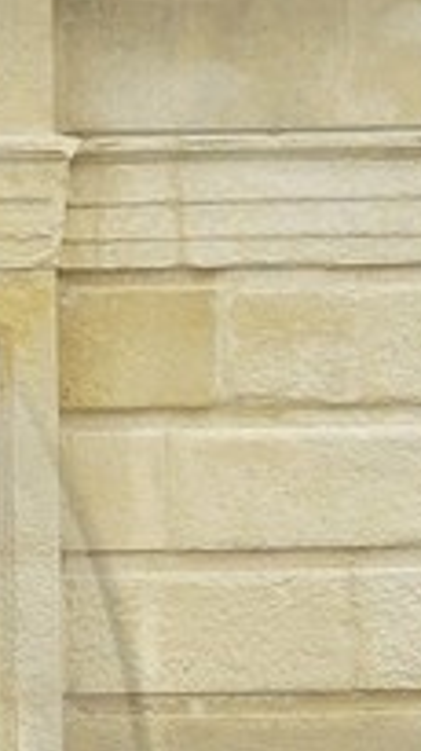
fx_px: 36592
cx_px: -981
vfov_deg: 1.2
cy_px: 934
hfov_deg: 0.7
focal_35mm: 1840
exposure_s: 1/160
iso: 100
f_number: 7.6
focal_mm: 150
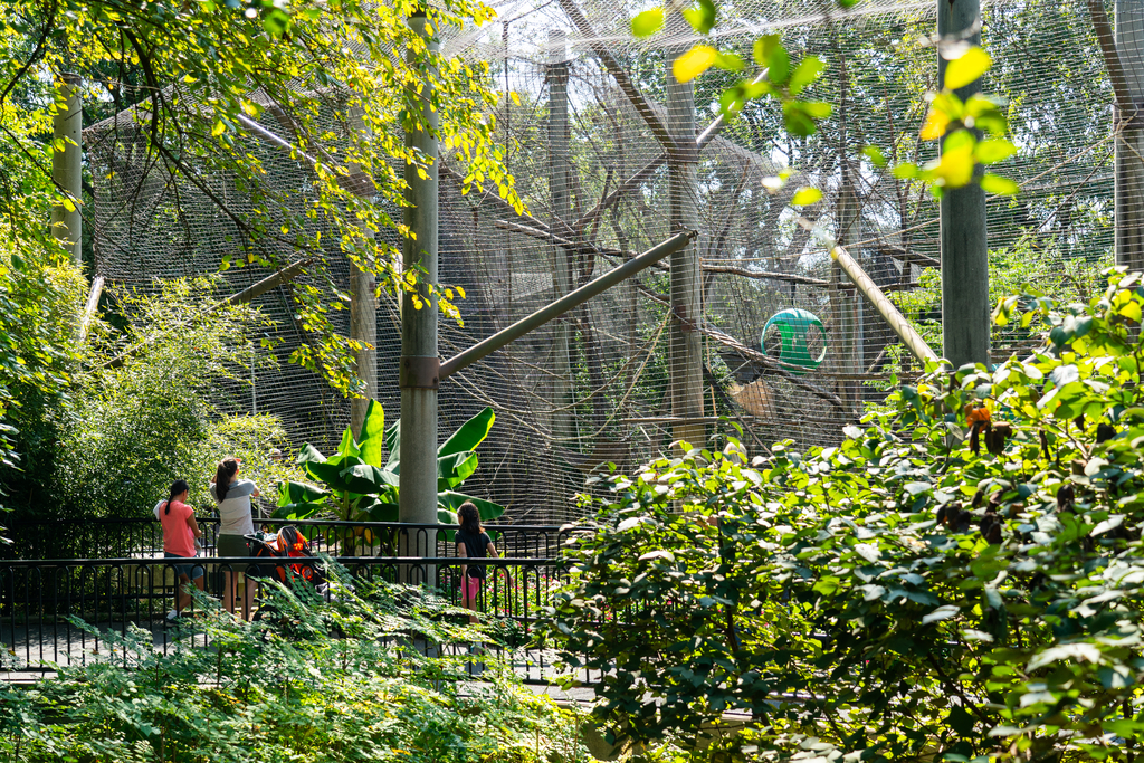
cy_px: 382
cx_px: 572
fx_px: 1398
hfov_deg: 44.5
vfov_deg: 30.5
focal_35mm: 44
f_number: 4.5
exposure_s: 1/500
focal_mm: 44
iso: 400
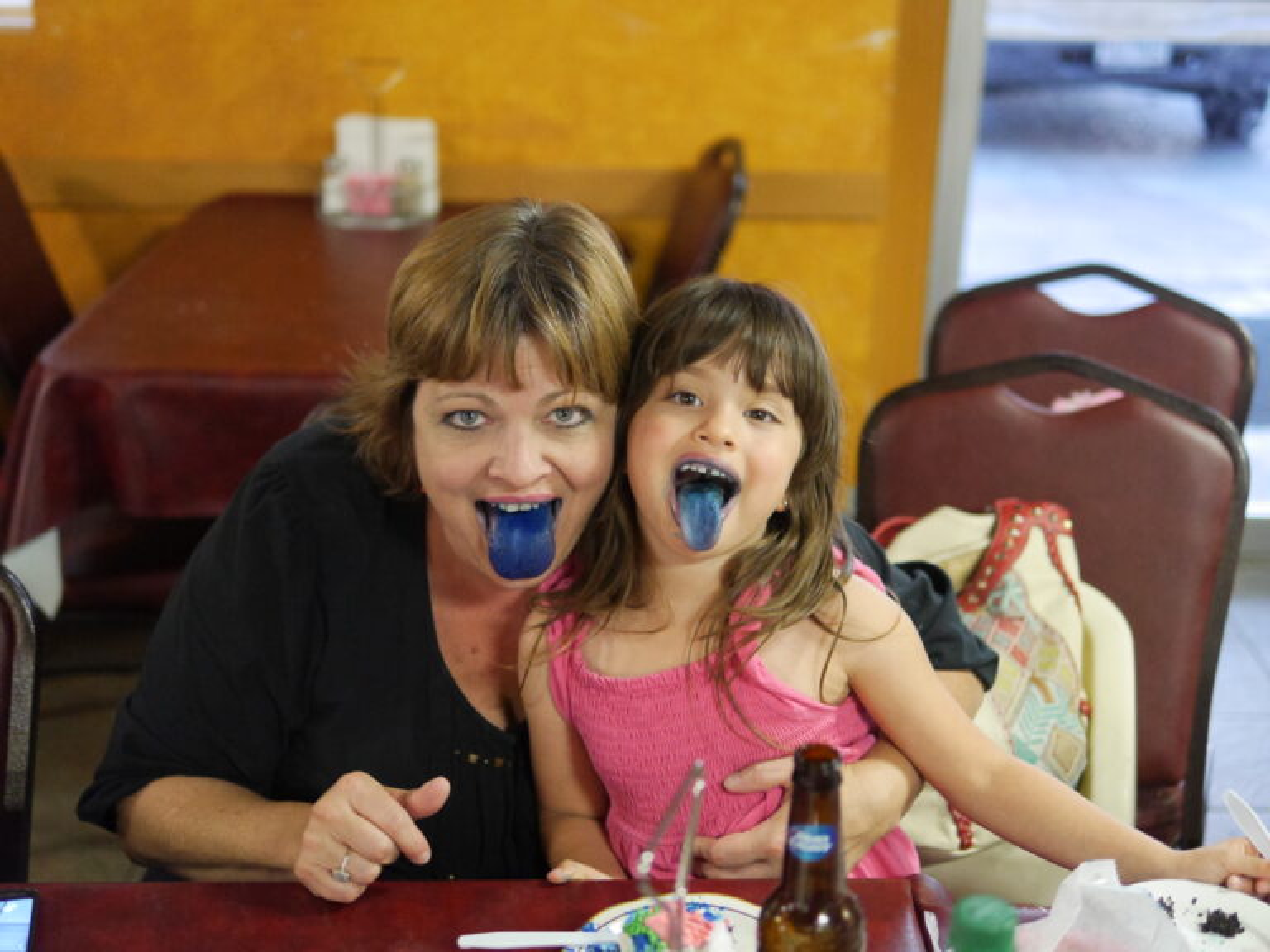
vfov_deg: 29.1
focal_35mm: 50
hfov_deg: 38.2
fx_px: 1834
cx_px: 635
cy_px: 476
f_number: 1.4
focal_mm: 25
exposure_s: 1/125
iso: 2000
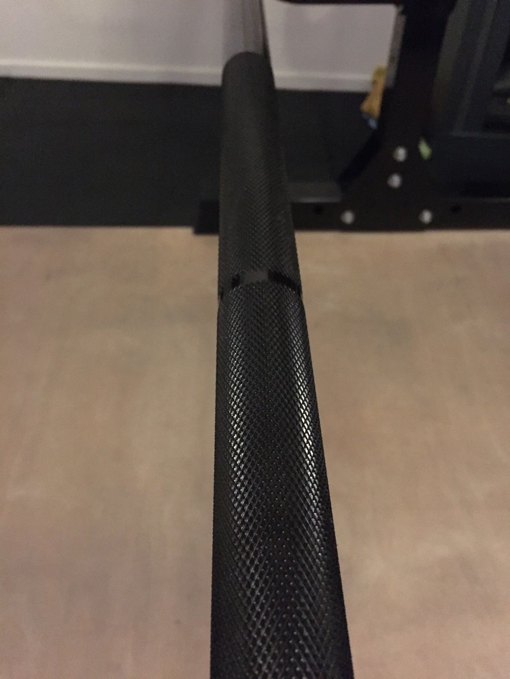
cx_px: 255
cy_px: 340
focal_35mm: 29
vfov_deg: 61.7
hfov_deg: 48.2
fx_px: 570
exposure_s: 1/17
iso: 1000
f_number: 2.2
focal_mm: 4.15
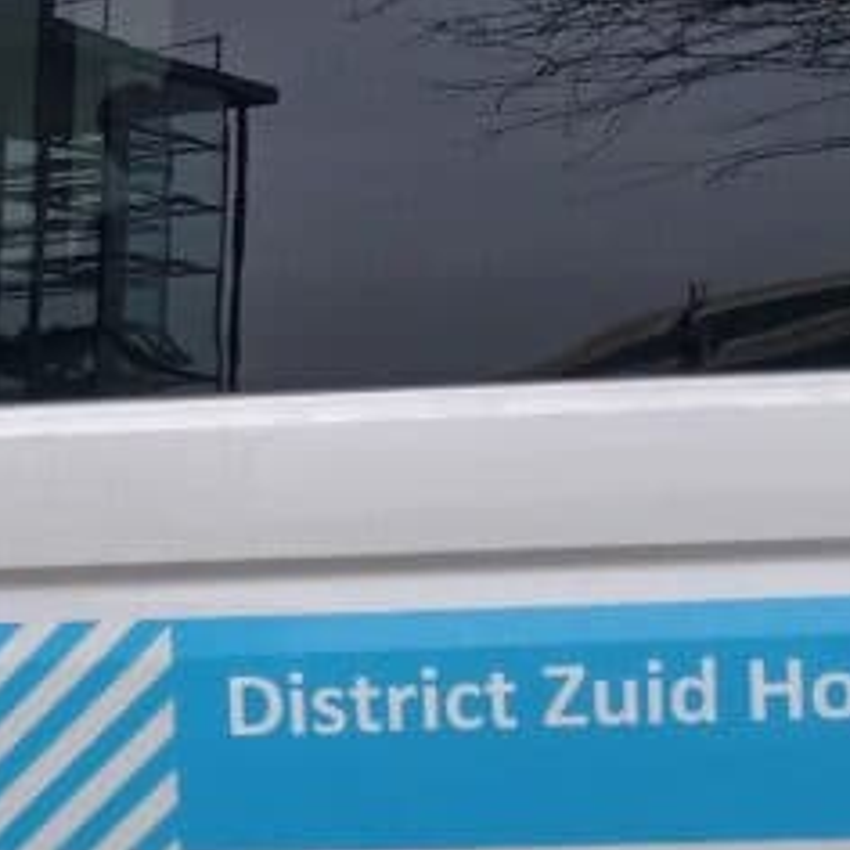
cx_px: -735
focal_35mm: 96
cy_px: 393
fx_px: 2667
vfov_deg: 18.1
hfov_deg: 15.3
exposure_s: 1/100
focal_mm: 4.6
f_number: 1.8
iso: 40
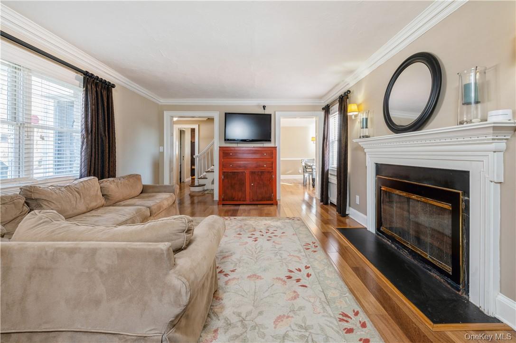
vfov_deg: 81.1
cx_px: 258
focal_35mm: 14
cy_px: 172
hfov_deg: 104.3
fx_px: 201
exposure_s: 1/2.5
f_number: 11
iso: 200
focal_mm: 14
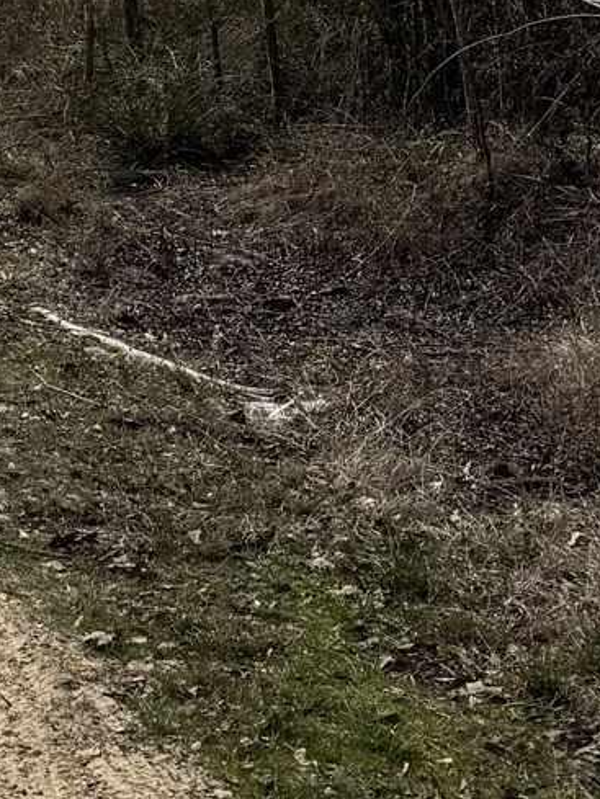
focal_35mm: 113
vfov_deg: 17.1
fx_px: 2610
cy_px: 70
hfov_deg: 11.2
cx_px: -793
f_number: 1.78
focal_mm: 6.76
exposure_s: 1/11905
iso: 80
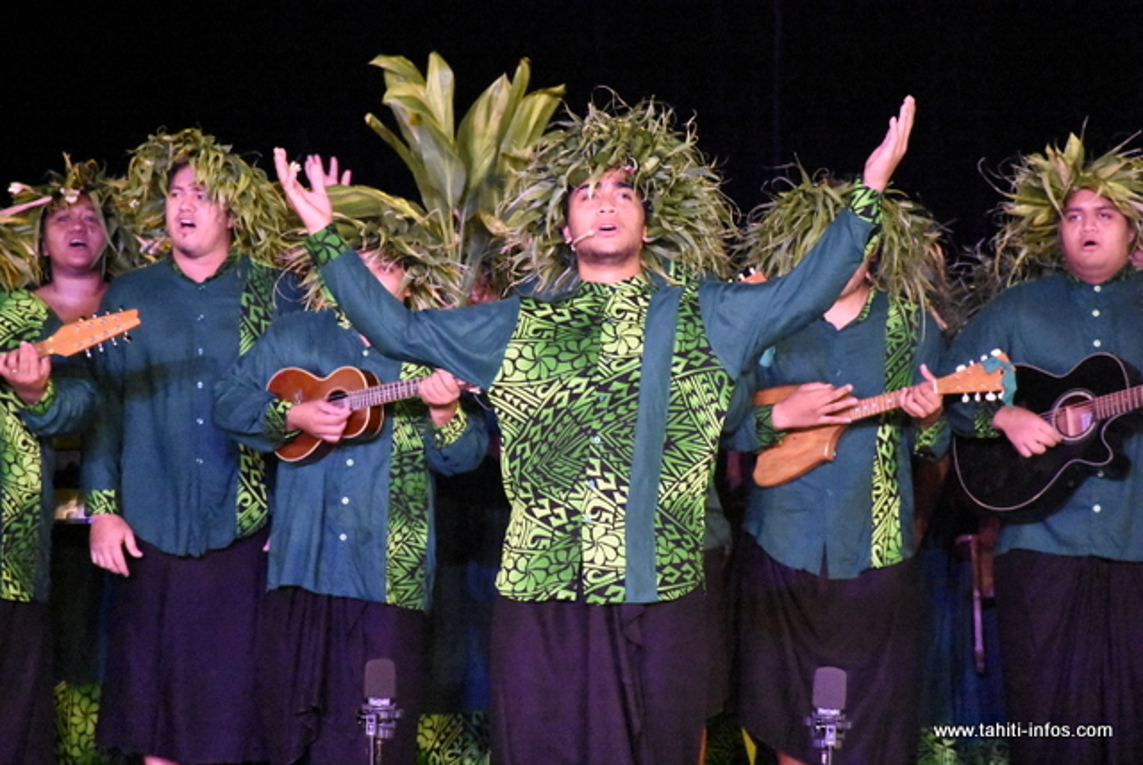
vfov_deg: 6.6
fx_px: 6673
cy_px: 382
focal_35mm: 210
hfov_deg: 9.8
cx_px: 572
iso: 25600
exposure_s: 1/250
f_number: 7.1
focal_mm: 140
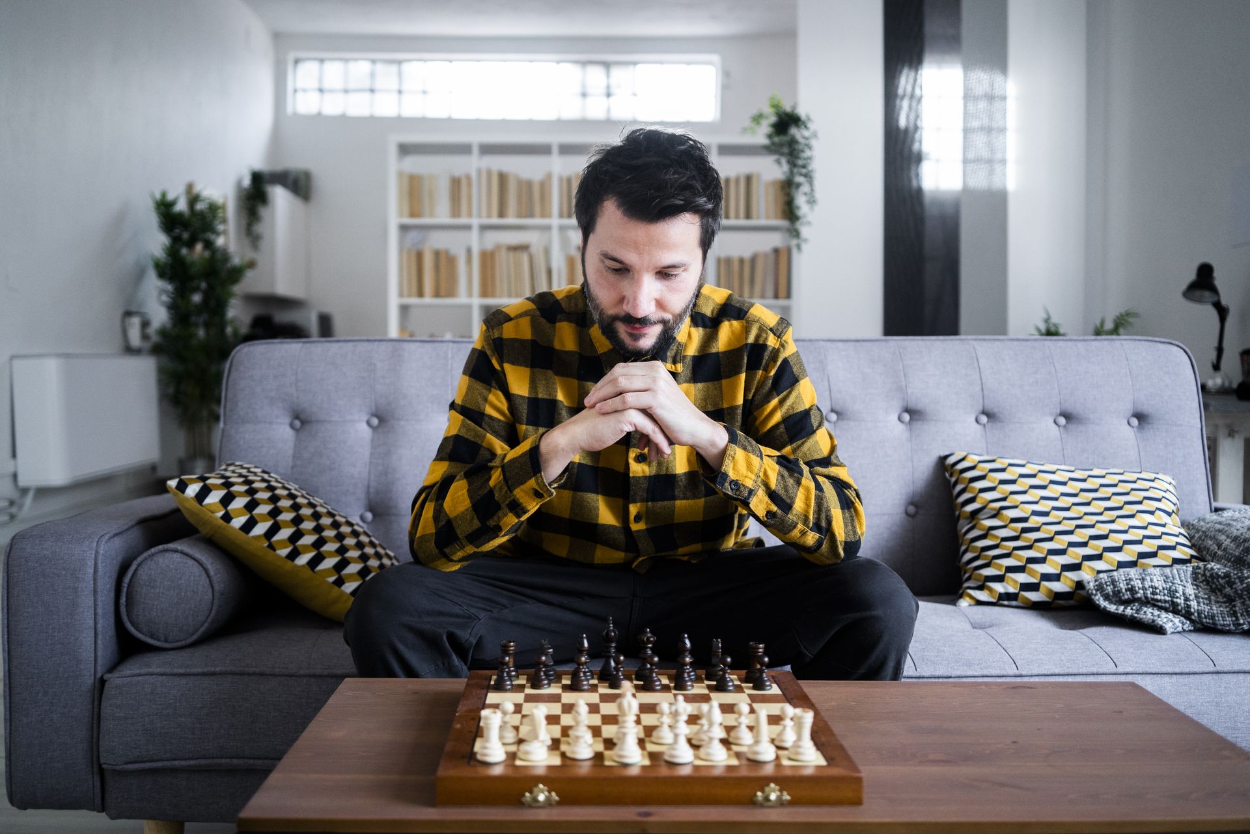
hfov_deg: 54.4
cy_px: 417
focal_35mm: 35
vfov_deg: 37.9
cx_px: 625
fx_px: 1215
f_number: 2.8
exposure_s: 1/50
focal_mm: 35
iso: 1250
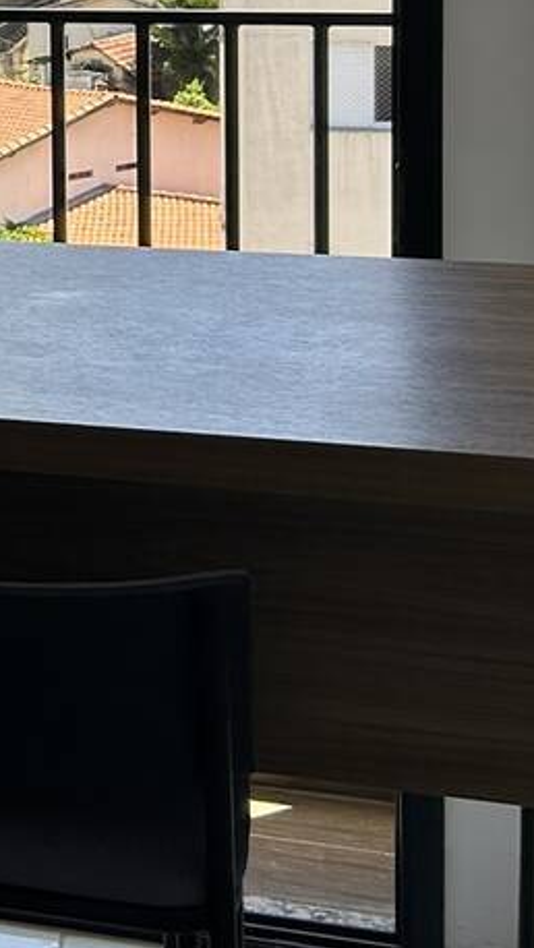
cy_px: -83
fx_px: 2238
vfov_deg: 22.6
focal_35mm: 89
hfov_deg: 11.5
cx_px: -702
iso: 50
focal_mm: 5.7
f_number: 1.5
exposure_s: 1/1068
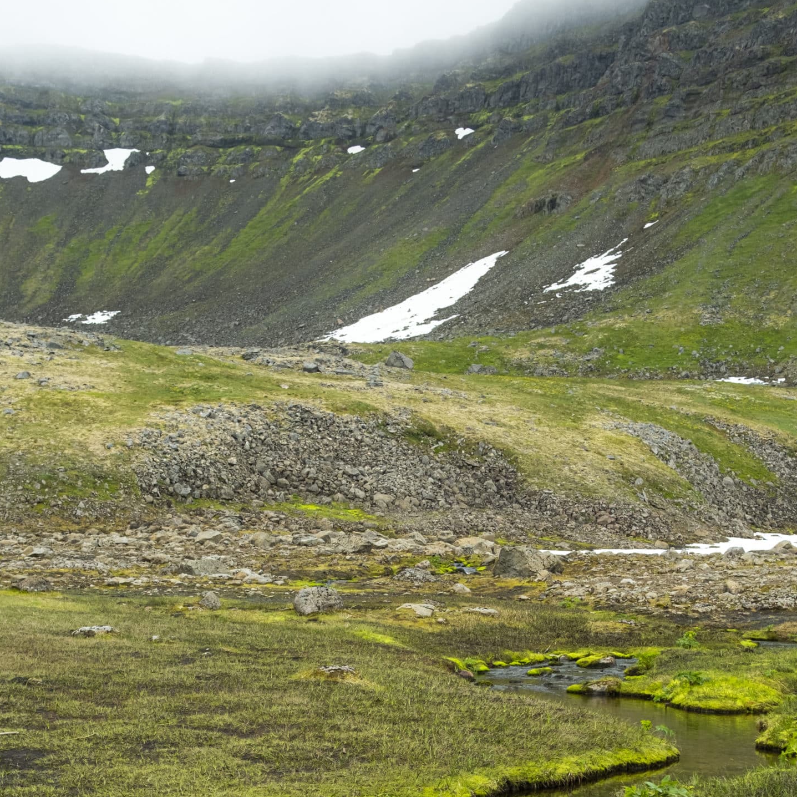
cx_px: 373
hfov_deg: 32.2
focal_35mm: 53
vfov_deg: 30.9
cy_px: 695
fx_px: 1381
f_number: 7.1
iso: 640
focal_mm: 23
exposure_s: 1/500
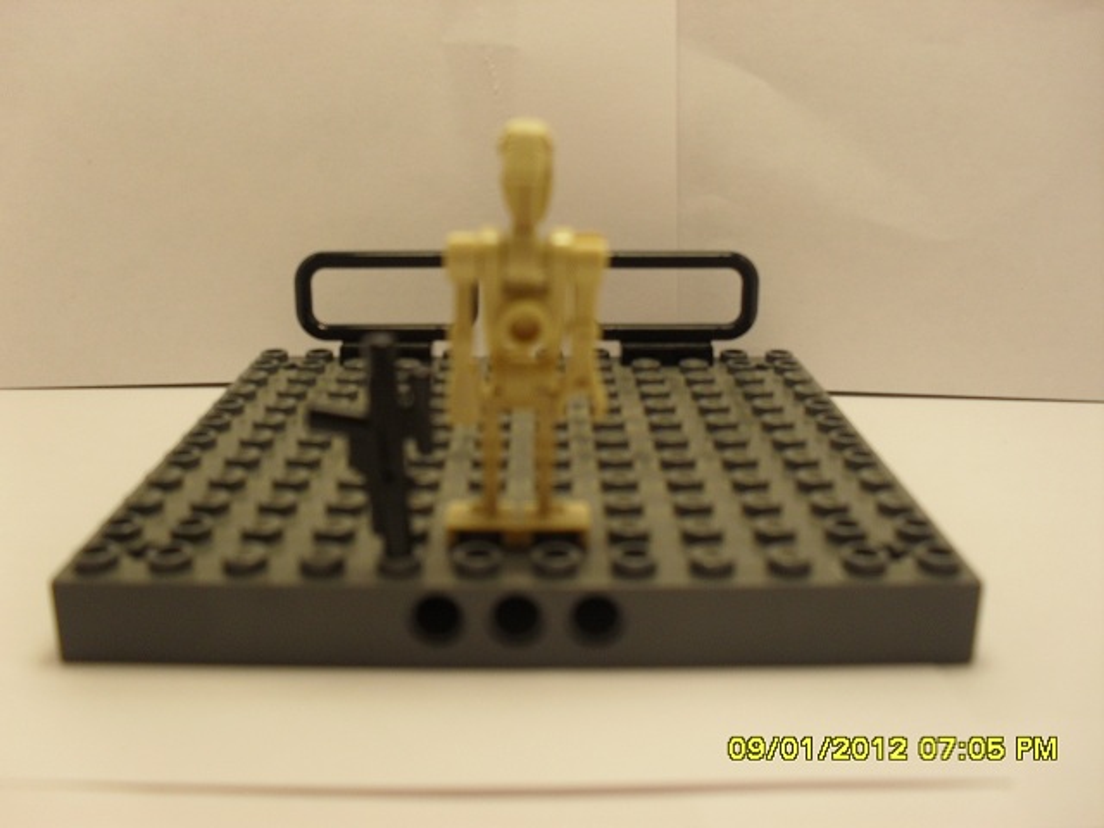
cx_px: 552
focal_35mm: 35
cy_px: 414
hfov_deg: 52.6
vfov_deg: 40.7
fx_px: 1116
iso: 100
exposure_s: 1/90
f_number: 3.2
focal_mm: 6.3
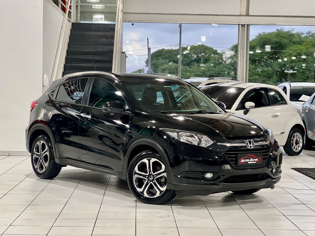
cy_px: 118
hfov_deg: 25.3
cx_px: 158
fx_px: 701
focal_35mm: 77
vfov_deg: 19.1
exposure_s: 1/40
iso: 320
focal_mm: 9
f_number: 2.8
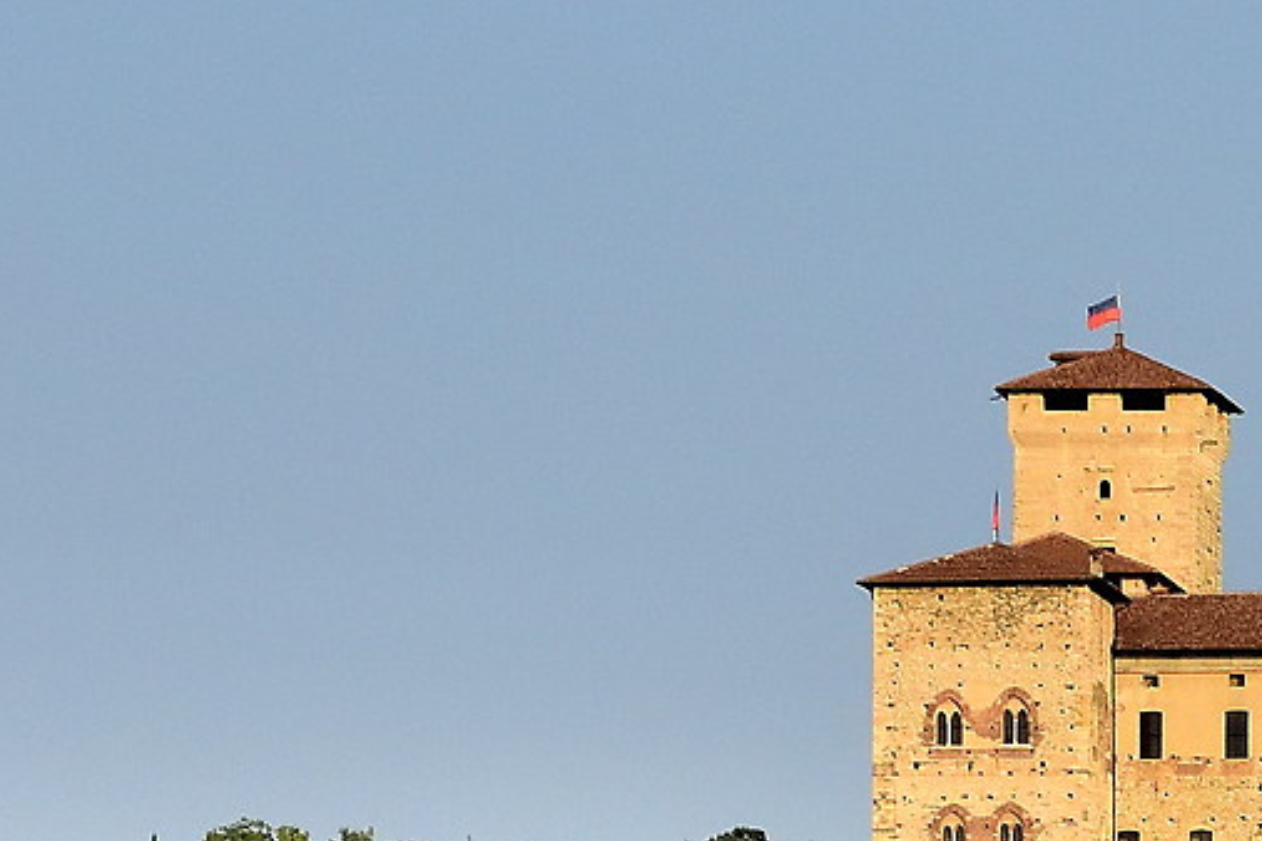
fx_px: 17421
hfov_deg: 4.1
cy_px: 779
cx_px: 1506
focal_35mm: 497
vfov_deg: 2.8
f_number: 8
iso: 800
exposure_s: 1/400
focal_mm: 70
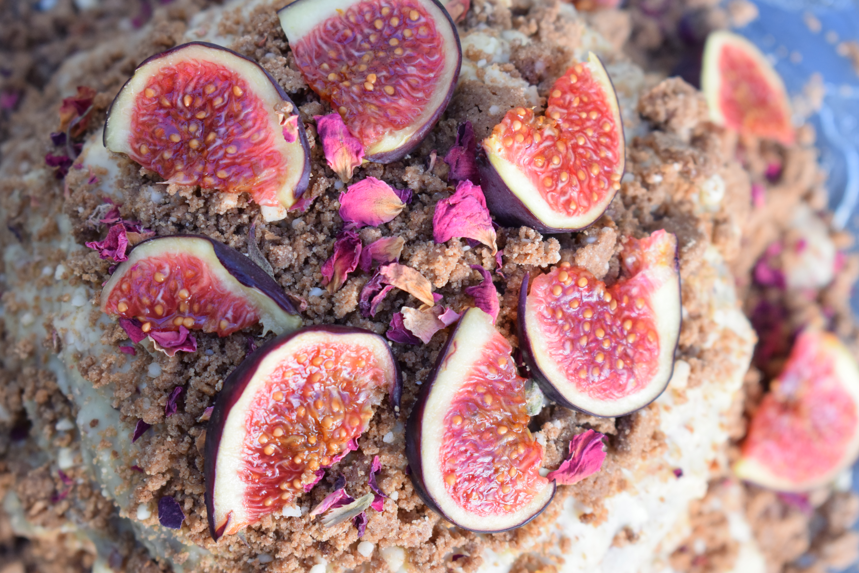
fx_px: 1992
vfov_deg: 16.4
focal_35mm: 84
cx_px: 428
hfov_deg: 24.3
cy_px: 285
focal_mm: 55
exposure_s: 1/125
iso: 800
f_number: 5.6
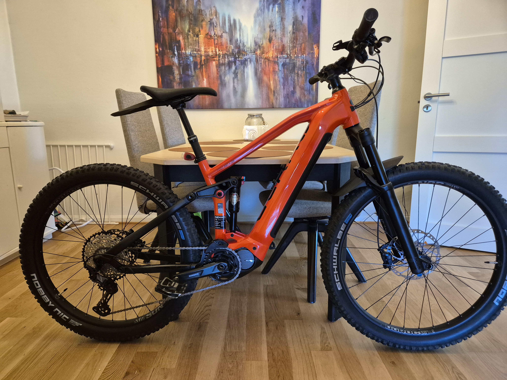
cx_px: 254
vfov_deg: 58.9
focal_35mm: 23
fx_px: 337
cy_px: 190
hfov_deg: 73.9
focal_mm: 5.4
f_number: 1.8
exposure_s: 1/100
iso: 1250
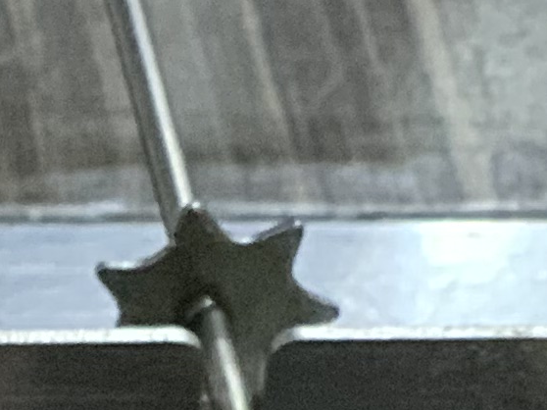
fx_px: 5939
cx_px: -804
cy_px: 1356
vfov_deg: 3.8
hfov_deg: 5.1
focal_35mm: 376
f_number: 2.4
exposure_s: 1/40
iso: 400
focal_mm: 6
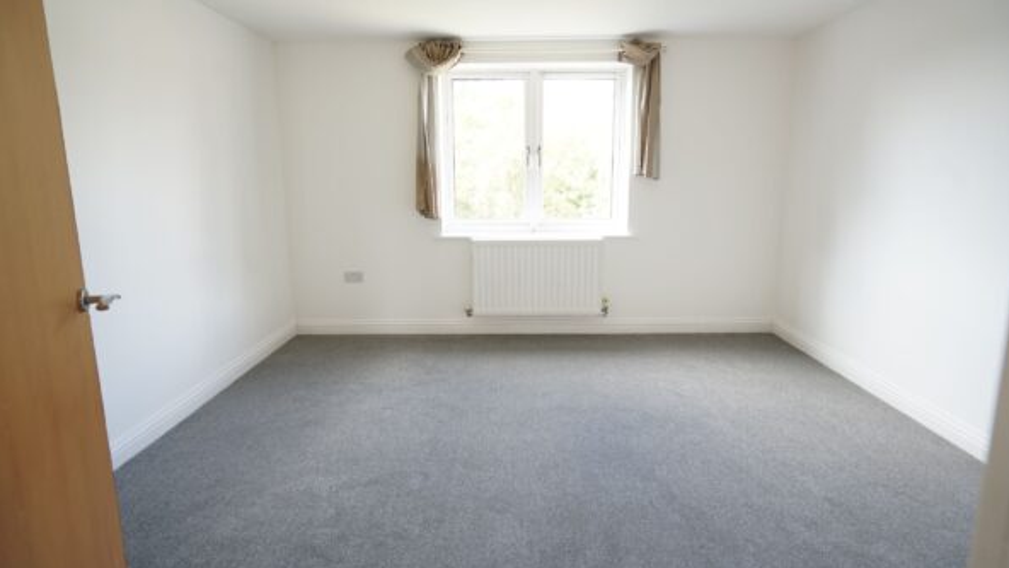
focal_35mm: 17
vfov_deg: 63.7
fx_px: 455
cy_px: 246
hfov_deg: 95.9
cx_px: 510
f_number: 4.5
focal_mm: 16
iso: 400
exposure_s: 1/50
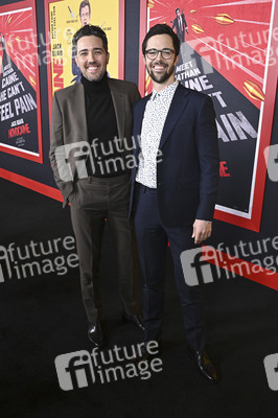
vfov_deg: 62.0
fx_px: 348
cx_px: 139
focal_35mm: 30
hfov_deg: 43.5
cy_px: 209
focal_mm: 30
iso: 2000
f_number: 5.6
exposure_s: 1/250
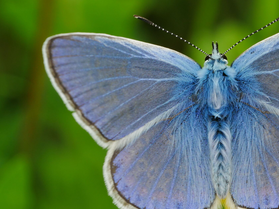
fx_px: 1379
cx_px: 194
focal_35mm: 171
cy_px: 97
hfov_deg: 11.5
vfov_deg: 8.7
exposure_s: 1/125
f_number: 9
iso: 500
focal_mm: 60
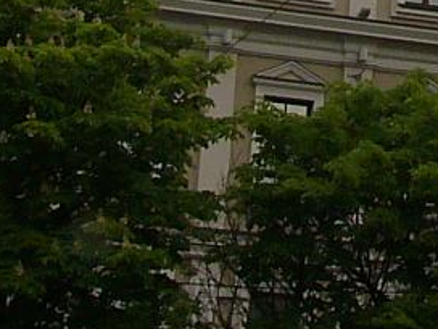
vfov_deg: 7.6
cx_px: 696
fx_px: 2316
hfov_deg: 10.4
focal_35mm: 183
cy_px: -471
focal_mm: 6
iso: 100
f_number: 6.5
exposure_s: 1/160
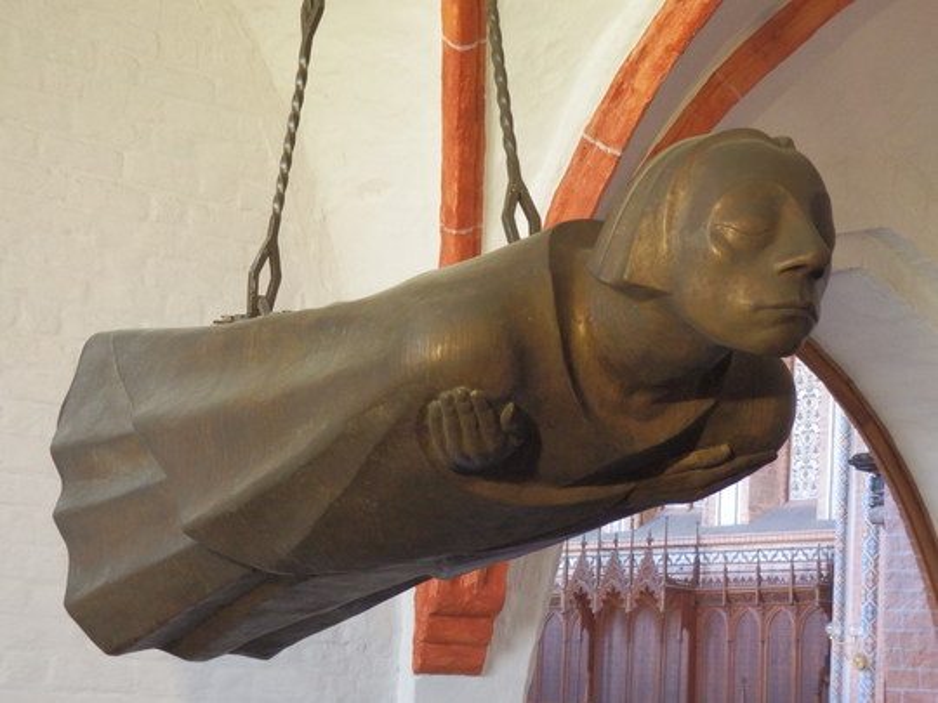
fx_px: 1788
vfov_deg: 22.3
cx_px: 469
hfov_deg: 29.4
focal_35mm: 66
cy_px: 352
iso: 640
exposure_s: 1/6
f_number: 4.4
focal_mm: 11.9
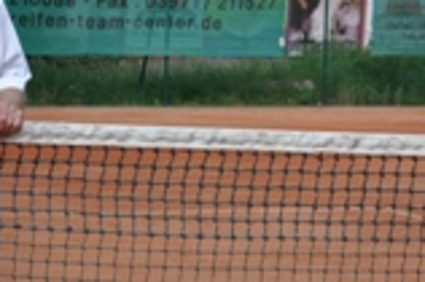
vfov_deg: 10.1
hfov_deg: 14.6
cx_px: -89
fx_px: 1604
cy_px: 124
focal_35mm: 136
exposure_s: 1/200
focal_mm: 32
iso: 200
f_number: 7.1
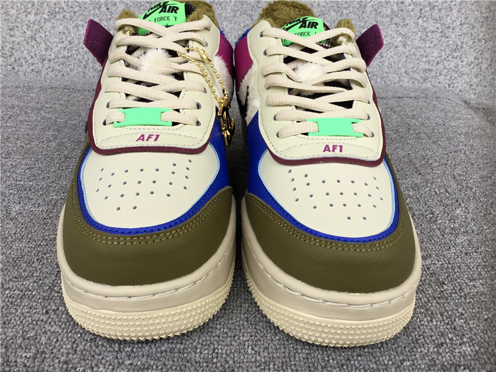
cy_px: 186
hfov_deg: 58.4
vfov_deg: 45.4
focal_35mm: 31
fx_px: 444
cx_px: 248
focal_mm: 3.3
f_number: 2.4
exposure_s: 1/50
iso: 32
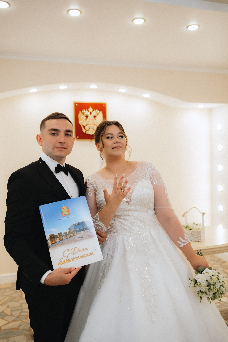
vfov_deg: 58.7
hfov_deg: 41.1
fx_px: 304
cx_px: 114
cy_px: 171
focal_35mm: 32
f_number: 1.8
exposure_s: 1/250
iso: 400
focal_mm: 21
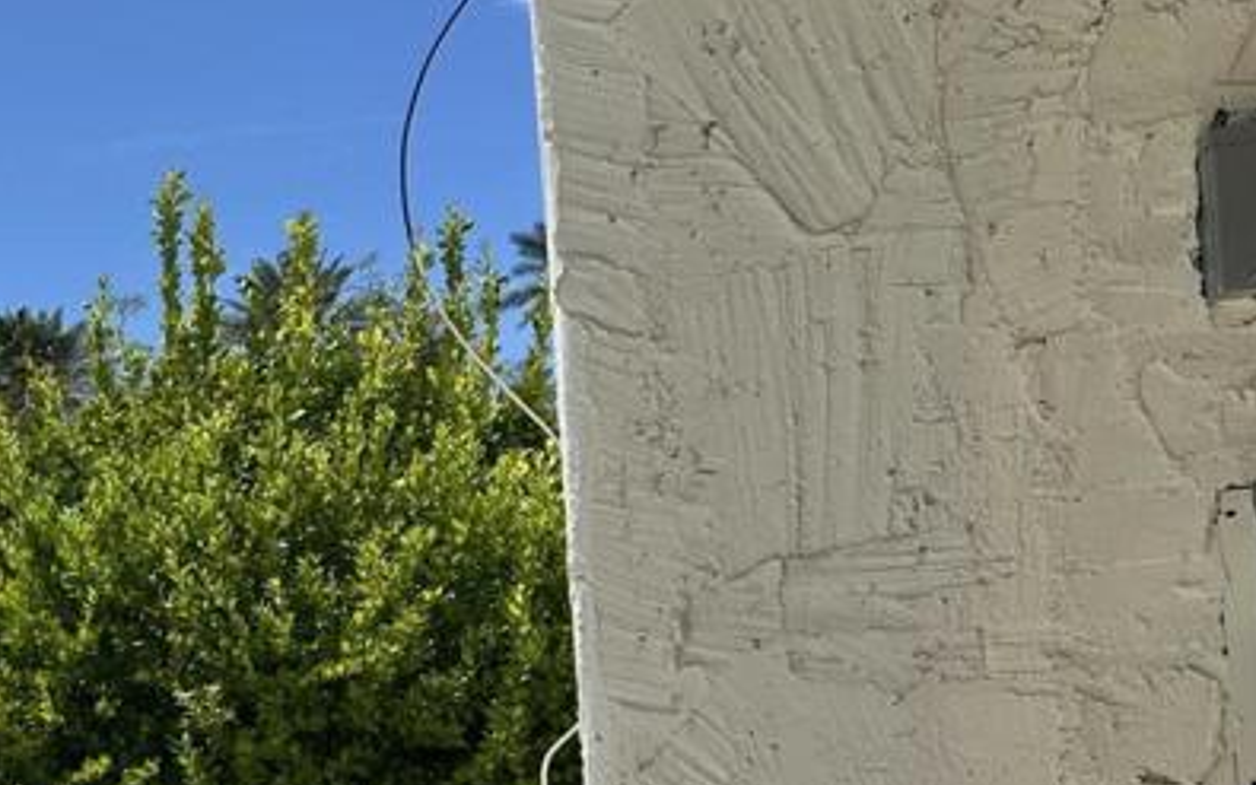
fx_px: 2260
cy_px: 731
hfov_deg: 26.9
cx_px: -308
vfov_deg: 19.3
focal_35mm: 66
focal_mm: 6.86
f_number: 1.78
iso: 80
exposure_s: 1/7576
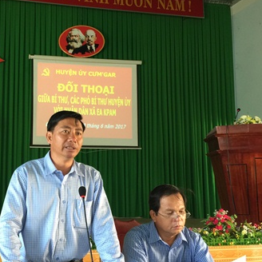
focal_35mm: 50
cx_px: 58
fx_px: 428
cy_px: 137
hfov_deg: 33.2
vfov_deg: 34.0
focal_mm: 4.15
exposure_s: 1/17
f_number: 2.2
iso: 40
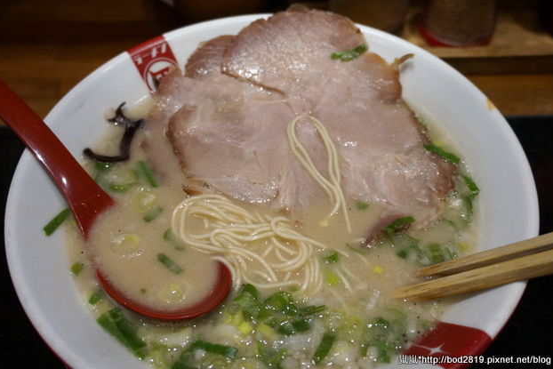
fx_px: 592
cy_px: 188
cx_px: 281
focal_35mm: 39
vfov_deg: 34.6
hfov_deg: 50.1
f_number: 4.5
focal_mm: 25
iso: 800
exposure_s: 1/60
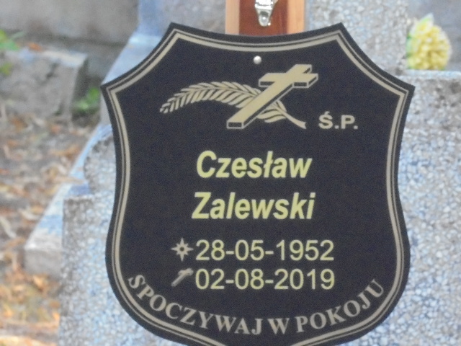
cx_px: 230
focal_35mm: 156
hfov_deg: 12.7
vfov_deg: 9.5
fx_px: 2078
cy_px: 173
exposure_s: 1/60
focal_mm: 27.6
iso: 800
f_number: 6.5
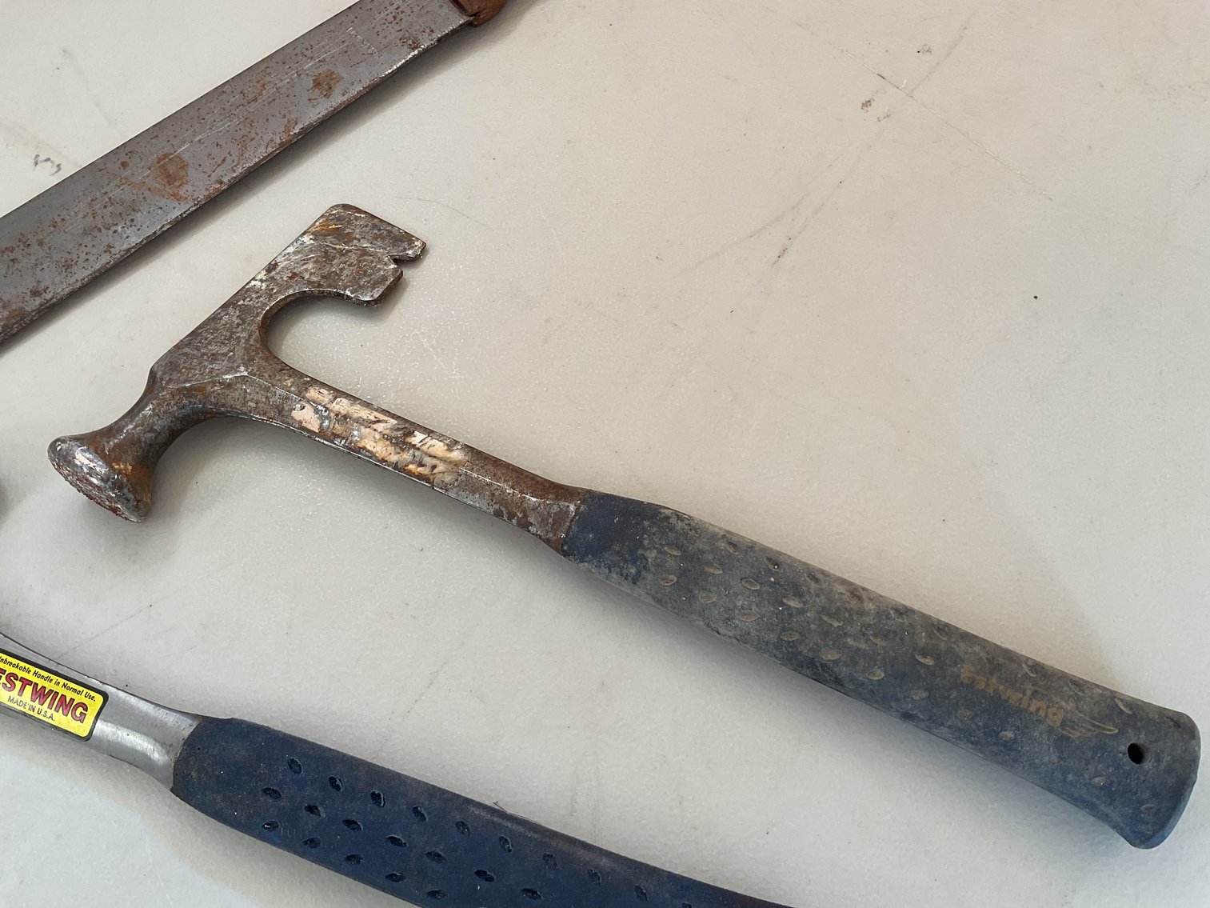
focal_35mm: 29
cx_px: 605
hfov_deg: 61.7
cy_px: 454
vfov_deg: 48.2
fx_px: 1014
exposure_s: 1/60
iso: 32
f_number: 1.8
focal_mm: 3
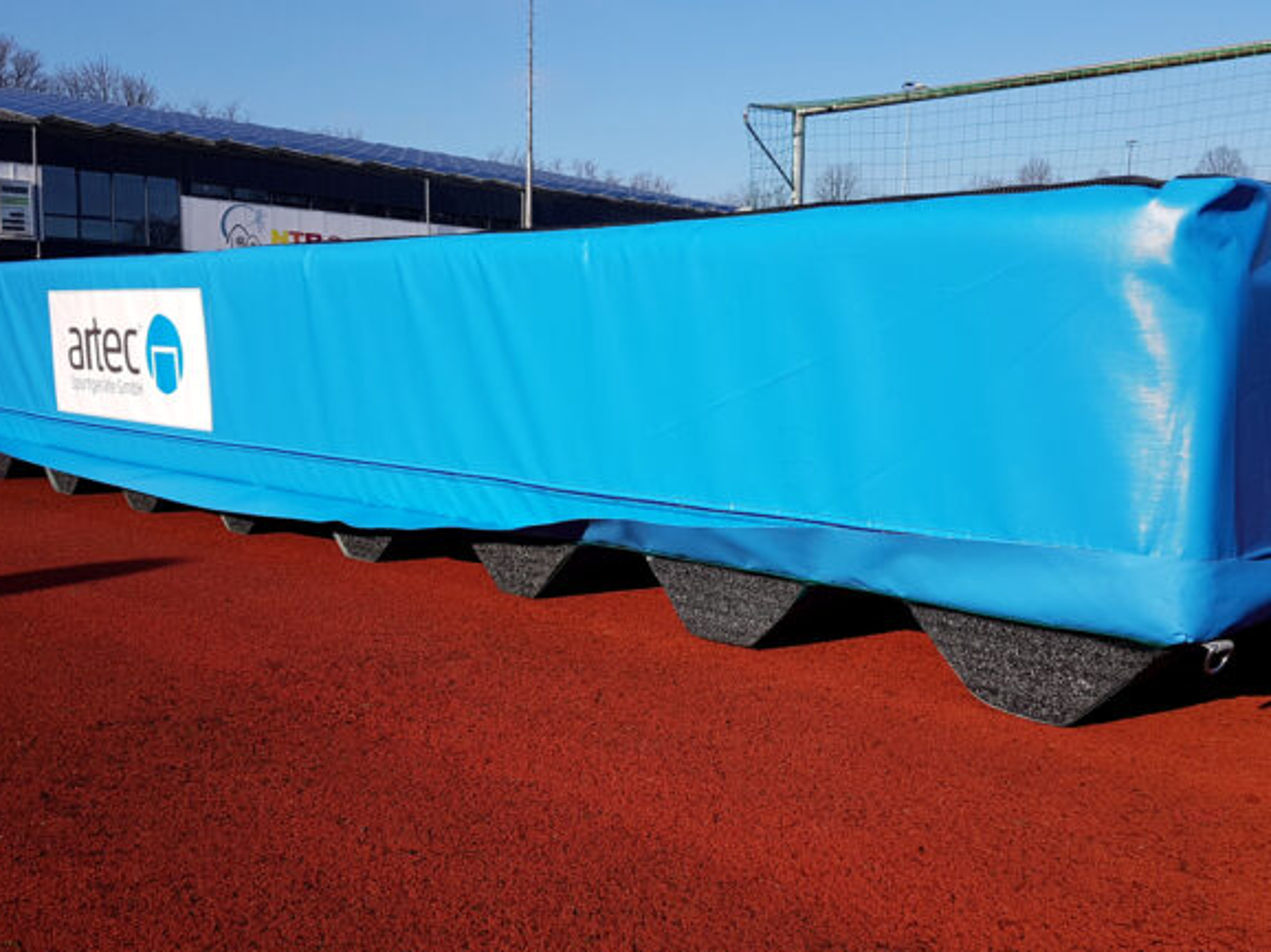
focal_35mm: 27
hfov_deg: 65.3
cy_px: 477
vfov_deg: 51.3
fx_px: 991
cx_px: 646
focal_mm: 4.2
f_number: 1.7
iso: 40
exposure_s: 1/2104
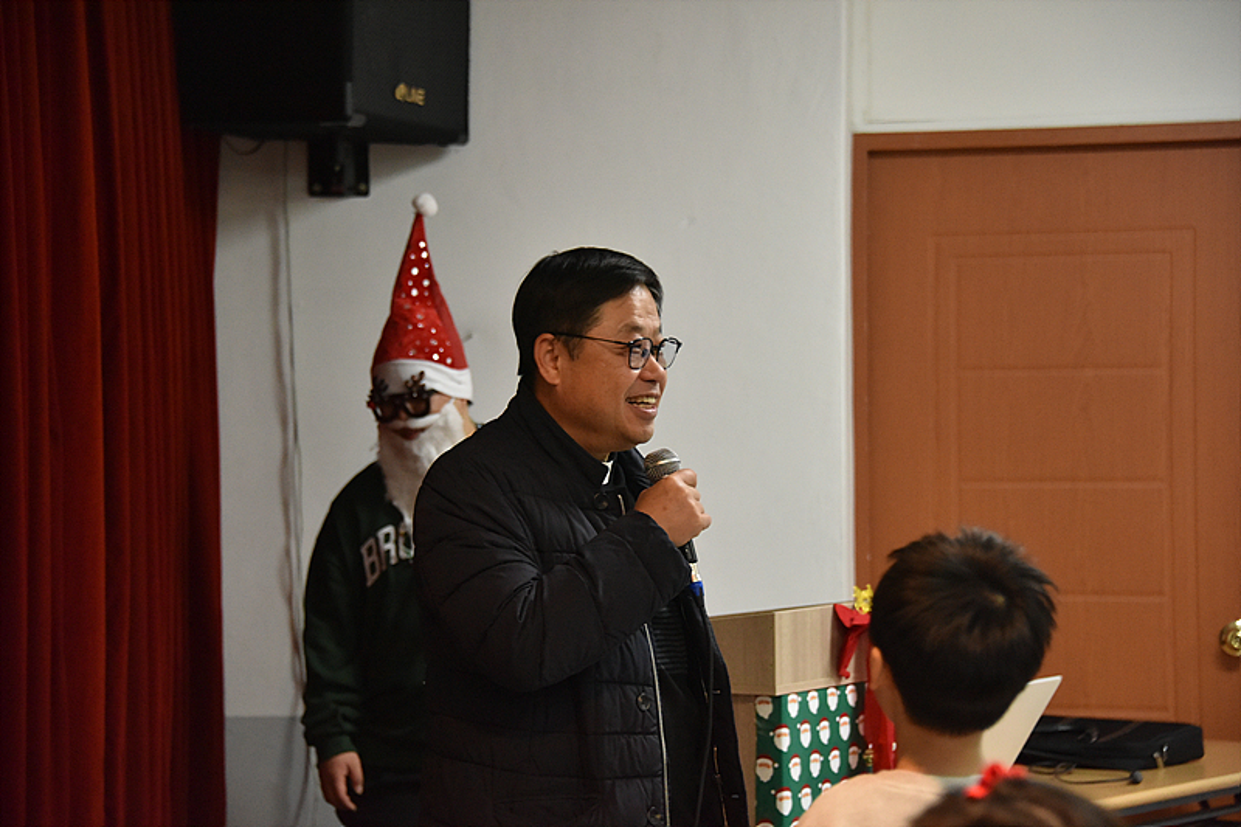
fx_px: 3998
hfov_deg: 17.6
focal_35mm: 116
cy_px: 414
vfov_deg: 11.8
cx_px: 620
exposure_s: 1/125
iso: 4000
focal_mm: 116
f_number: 5.6
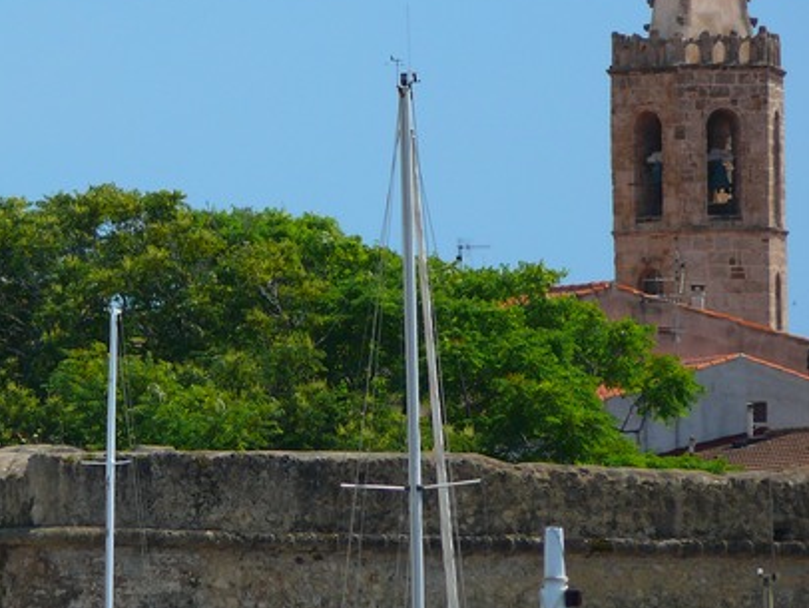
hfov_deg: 2.6
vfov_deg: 1.9
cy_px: 148
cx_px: 74
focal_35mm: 775
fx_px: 18123
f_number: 5
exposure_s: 1/250
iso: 100
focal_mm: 88.8
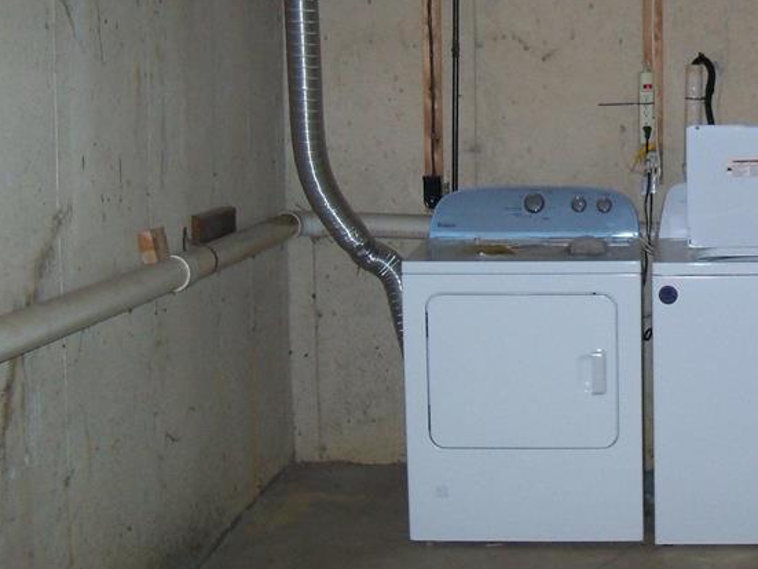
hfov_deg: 28.6
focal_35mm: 65
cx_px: 684
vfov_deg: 22.4
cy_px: 128
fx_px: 1424
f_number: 3.5
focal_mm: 6.2
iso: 200
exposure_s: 1/30
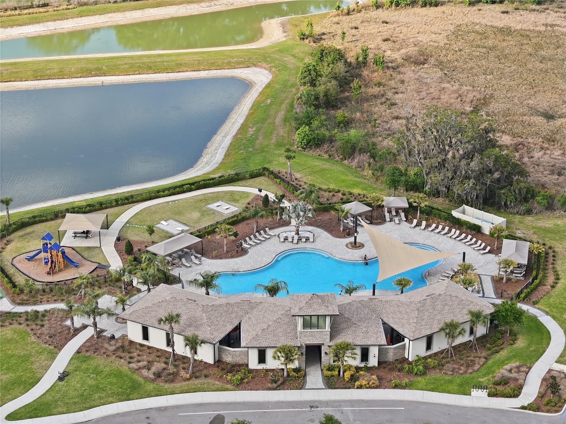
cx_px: 283
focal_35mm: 70
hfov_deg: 27.8
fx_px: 1145
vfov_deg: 21.0
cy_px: 212
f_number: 2.8
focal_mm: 19.4
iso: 100
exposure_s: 1/320
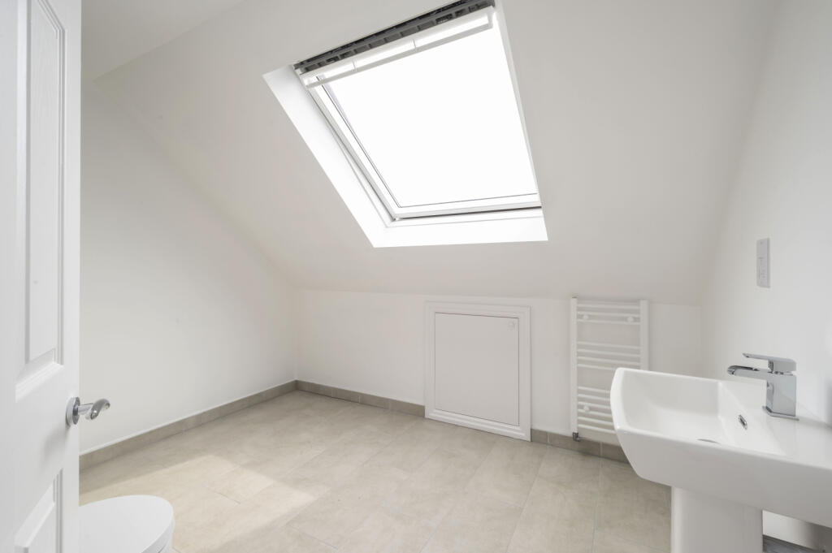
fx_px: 335
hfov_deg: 102.3
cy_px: 276
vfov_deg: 79.1
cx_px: 416
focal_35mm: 14
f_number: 16
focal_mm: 14.5
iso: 200
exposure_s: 1/8
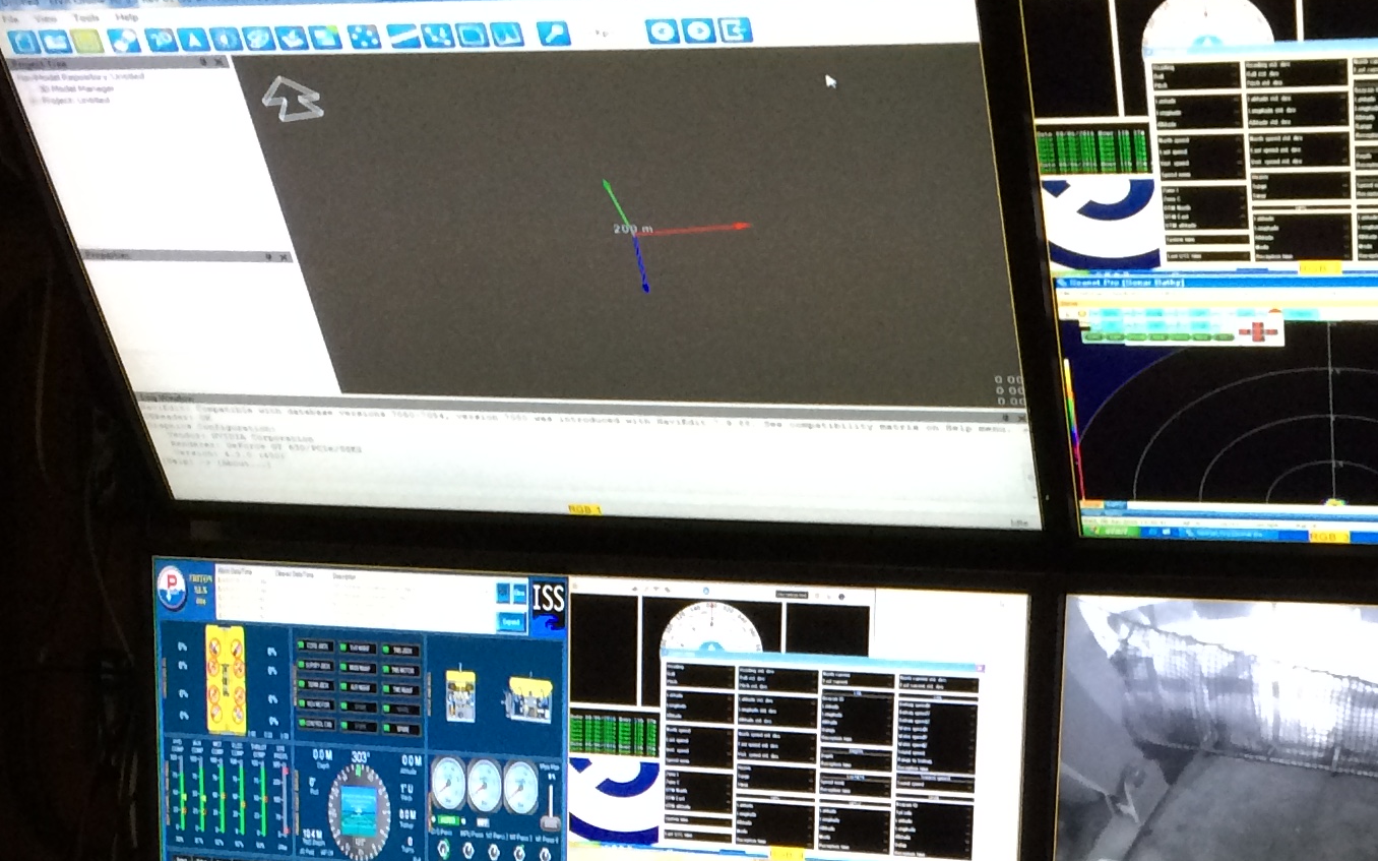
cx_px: 845
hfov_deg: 27.8
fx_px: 2779
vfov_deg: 16.4
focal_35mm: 74
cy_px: 1214
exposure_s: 1/33
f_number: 2.2
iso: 80
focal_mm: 4.15
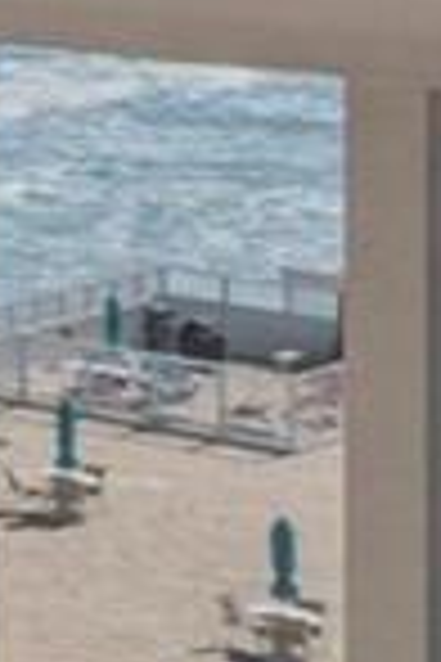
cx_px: -2218
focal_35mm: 163
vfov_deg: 12.0
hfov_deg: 5.1
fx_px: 2995
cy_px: -347
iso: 100
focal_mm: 10
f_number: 9
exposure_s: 1/640
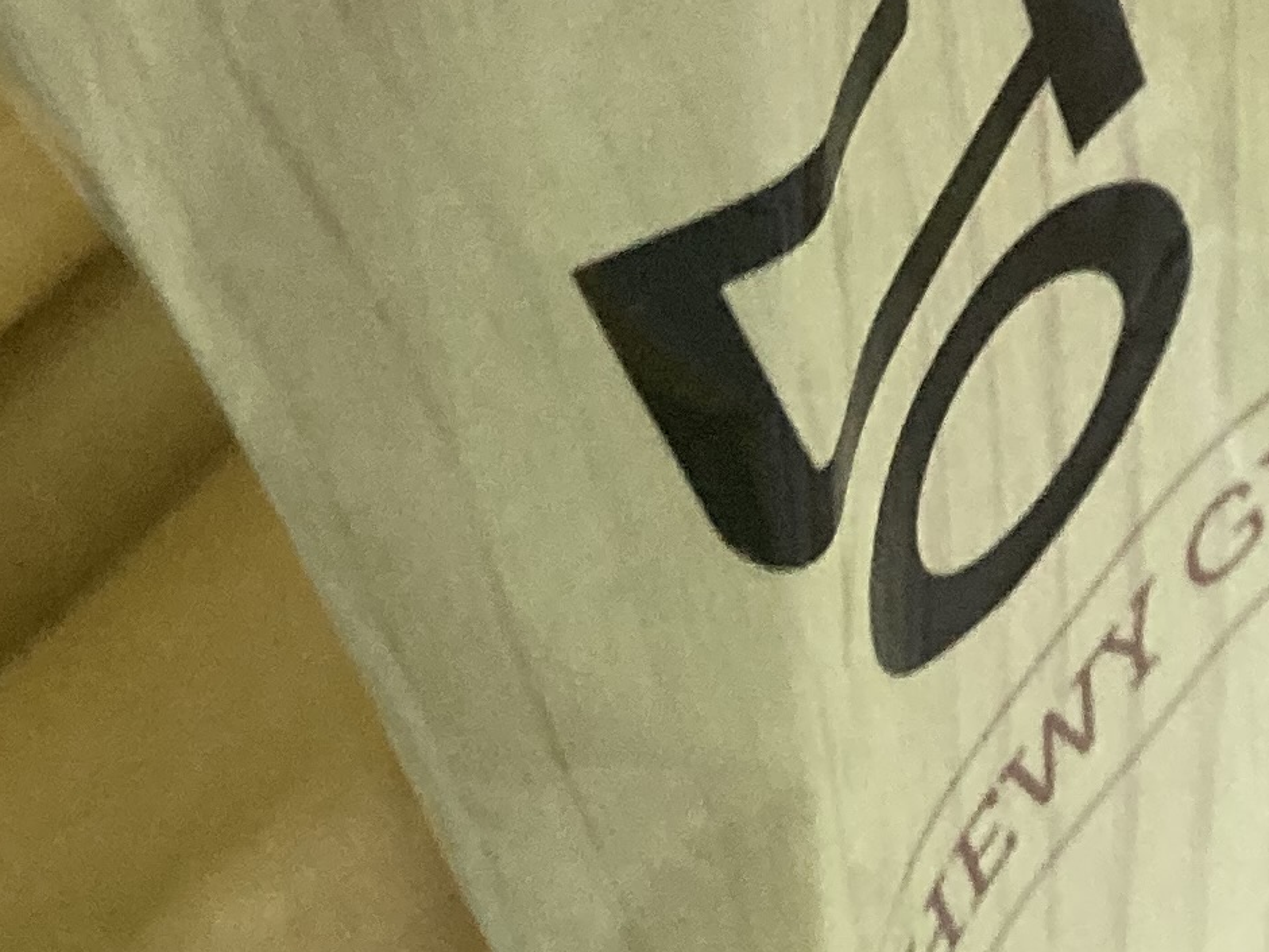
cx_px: 1937
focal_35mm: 120
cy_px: -835
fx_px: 4400
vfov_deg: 11.4
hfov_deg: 15.1
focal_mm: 3.99
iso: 250
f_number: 1.8
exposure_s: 1/60
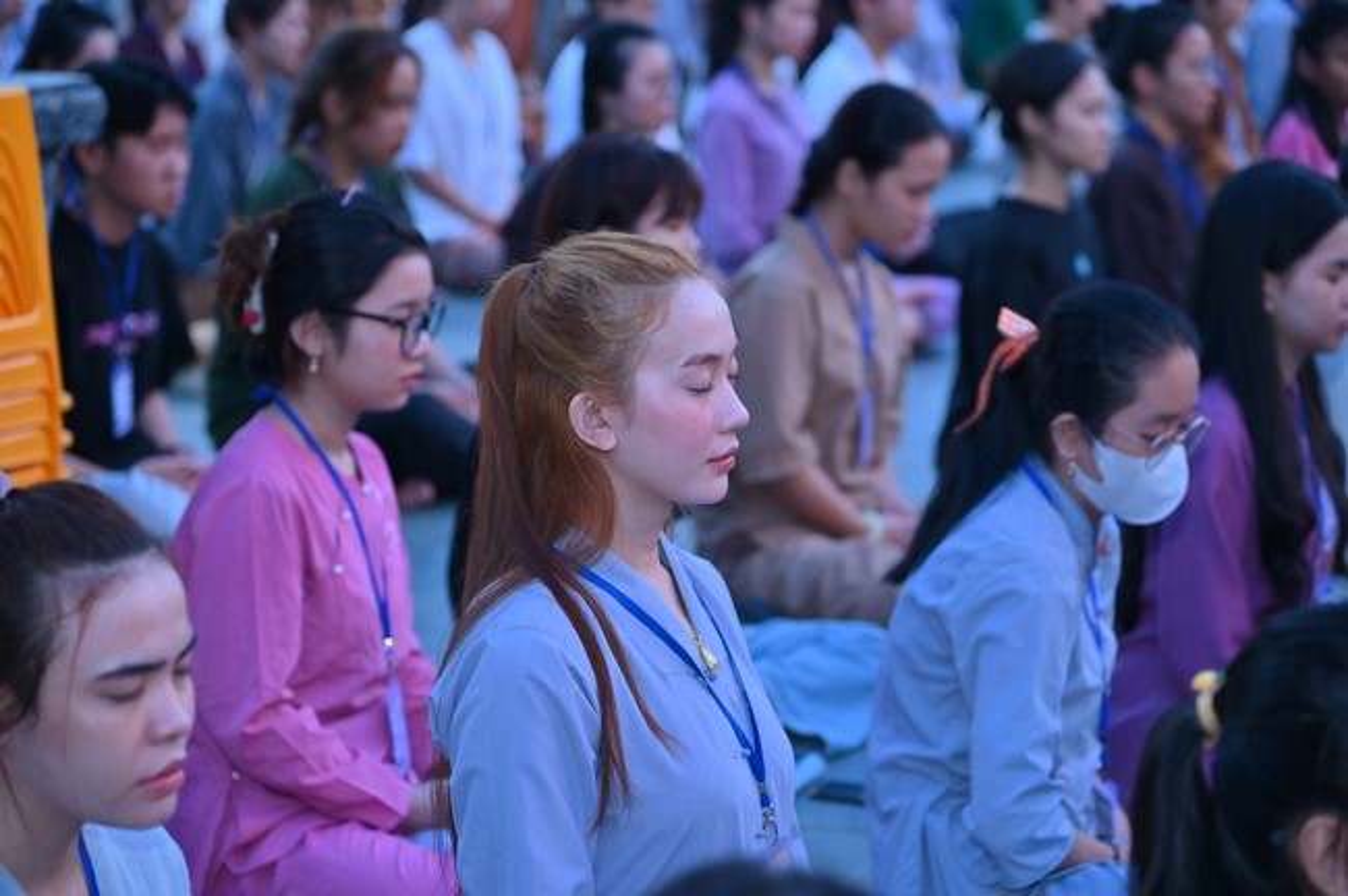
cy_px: 448
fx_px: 4489
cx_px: 674
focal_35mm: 120
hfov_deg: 17.1
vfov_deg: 11.4
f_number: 4.5
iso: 1000
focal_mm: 120
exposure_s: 1/80
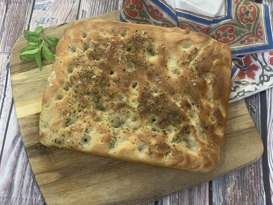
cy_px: 102
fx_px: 410
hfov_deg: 36.8
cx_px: 136
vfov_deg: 28.0
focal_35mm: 52
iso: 320
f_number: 2.4
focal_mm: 6
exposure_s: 1/50
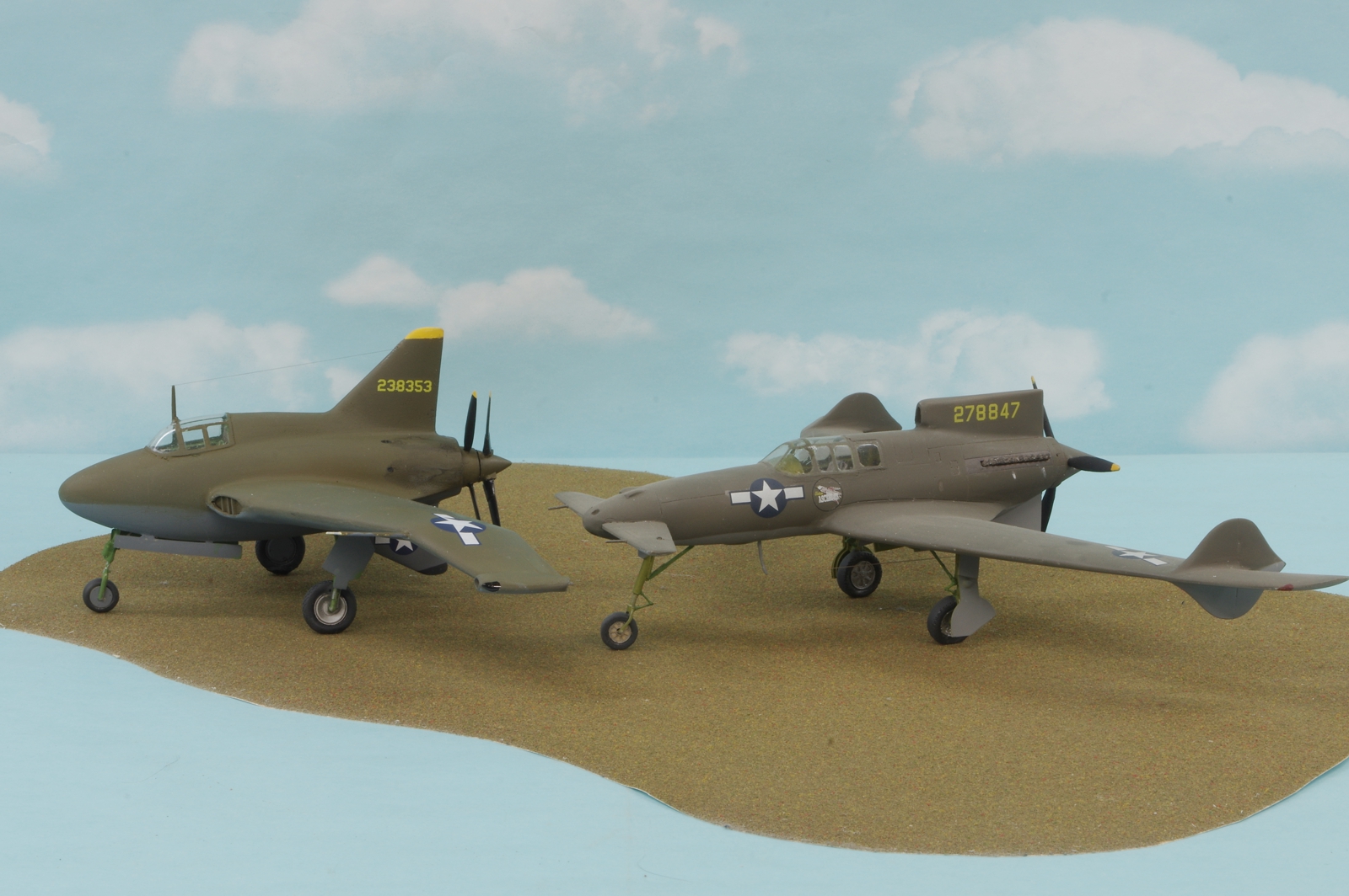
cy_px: 448
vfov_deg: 18.9
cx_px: 674
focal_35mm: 72
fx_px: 2696
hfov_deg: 28.1
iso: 100
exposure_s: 2.5
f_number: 32
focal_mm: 48
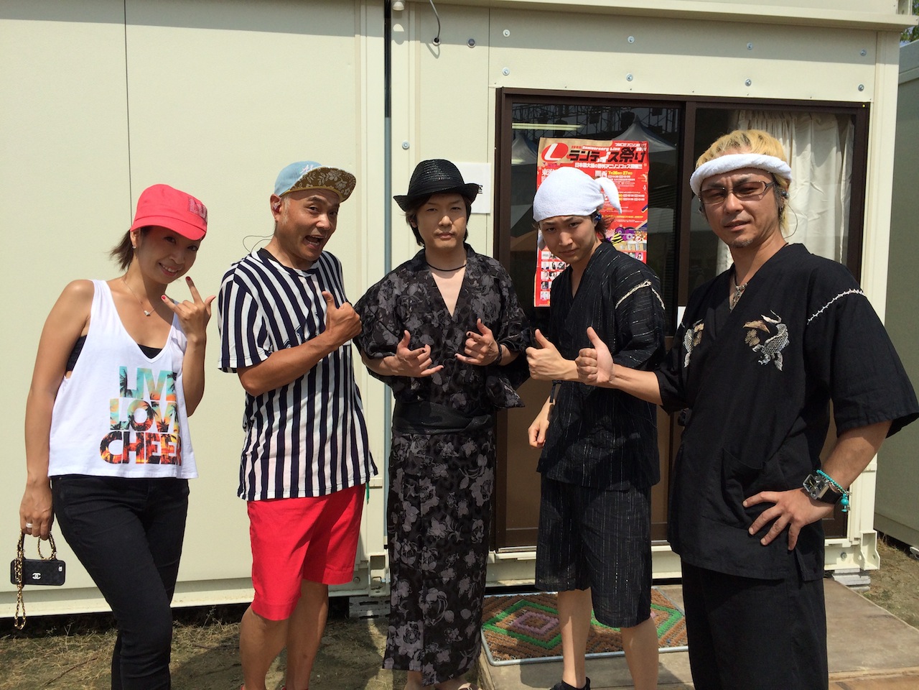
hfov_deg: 60.0
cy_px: 345
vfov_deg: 46.8
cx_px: 460
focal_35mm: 30
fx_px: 796
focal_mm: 4.12
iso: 40
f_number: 2.2
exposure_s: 1/4115
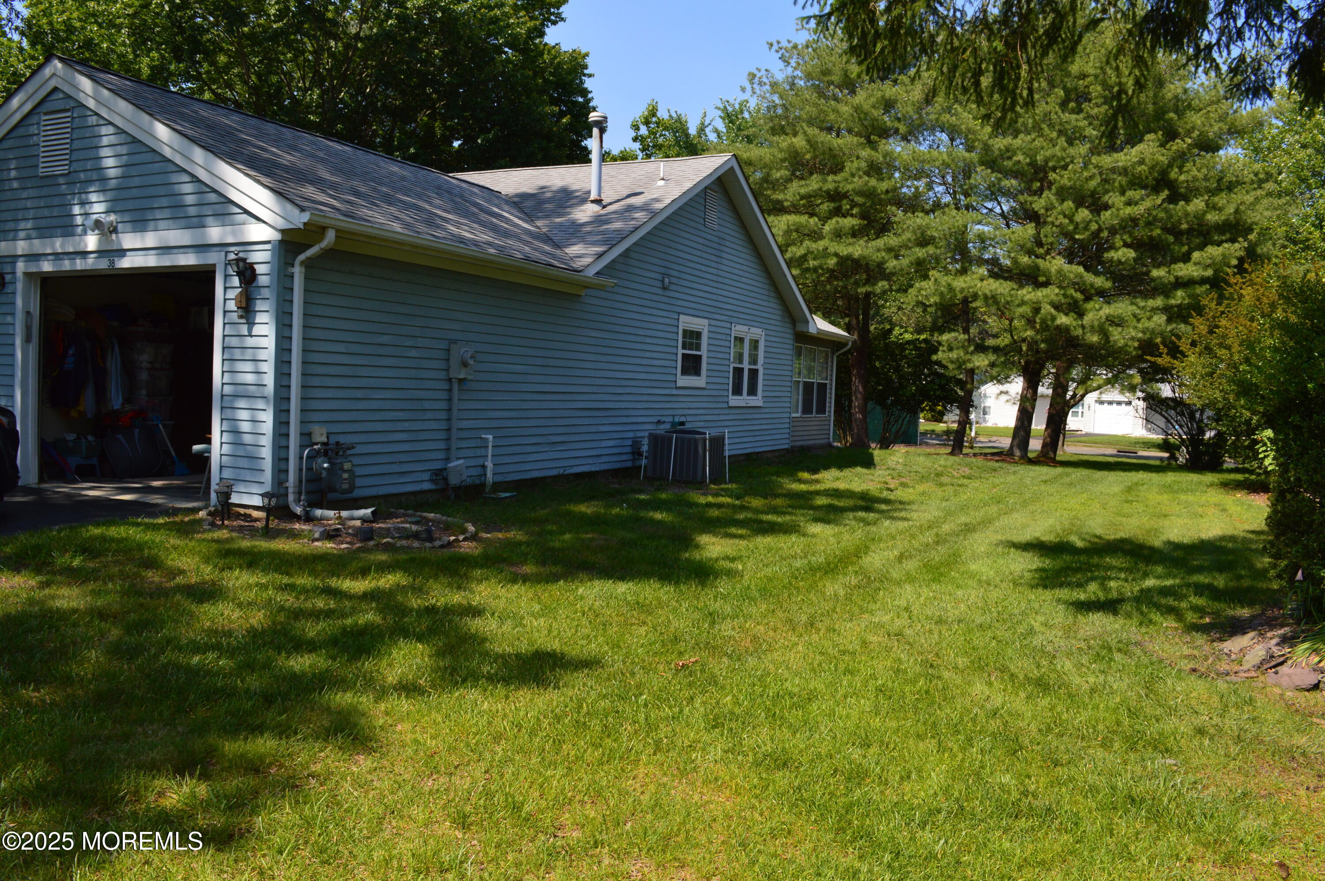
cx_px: 662
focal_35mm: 27
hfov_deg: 67.4
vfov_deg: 47.8
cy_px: 440
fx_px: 993
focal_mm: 18
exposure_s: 1/320
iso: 400
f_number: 11
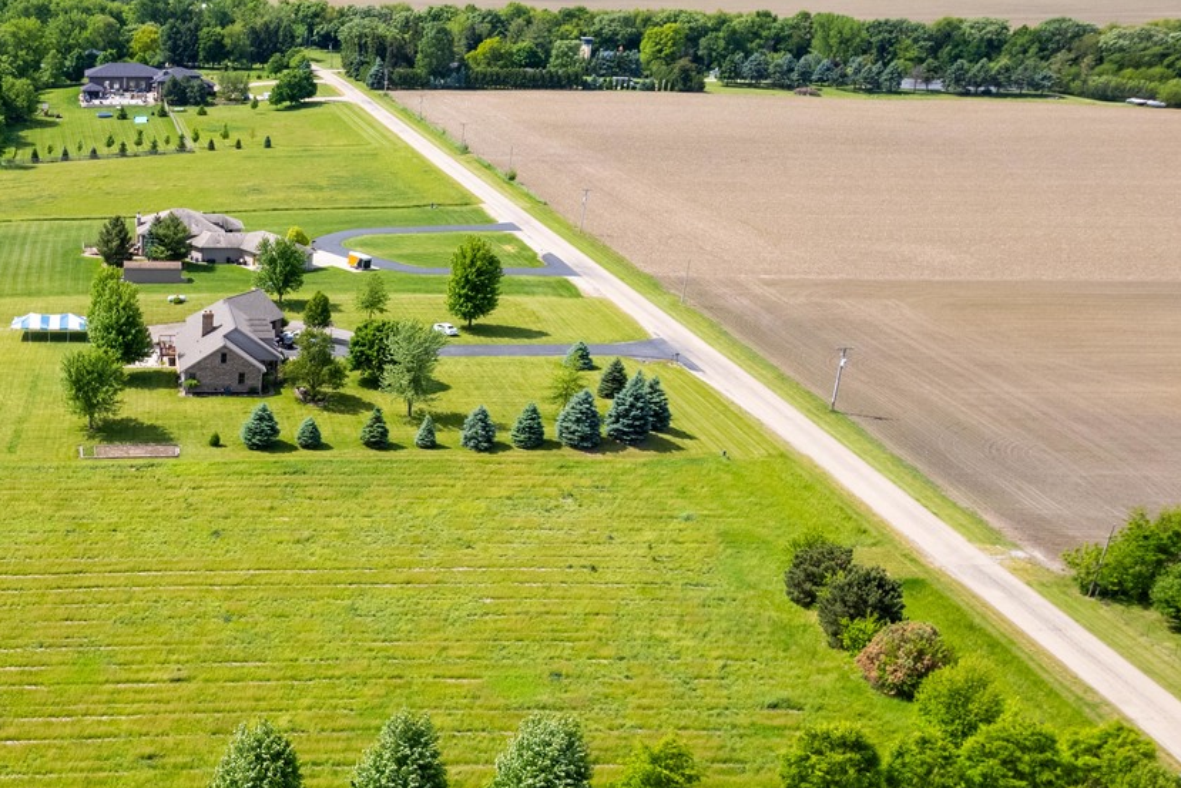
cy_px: 604
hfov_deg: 40.9
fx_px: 1411
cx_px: 58
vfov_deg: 30.6
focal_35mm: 43
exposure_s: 1/1250
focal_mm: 8.38
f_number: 2.8
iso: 100
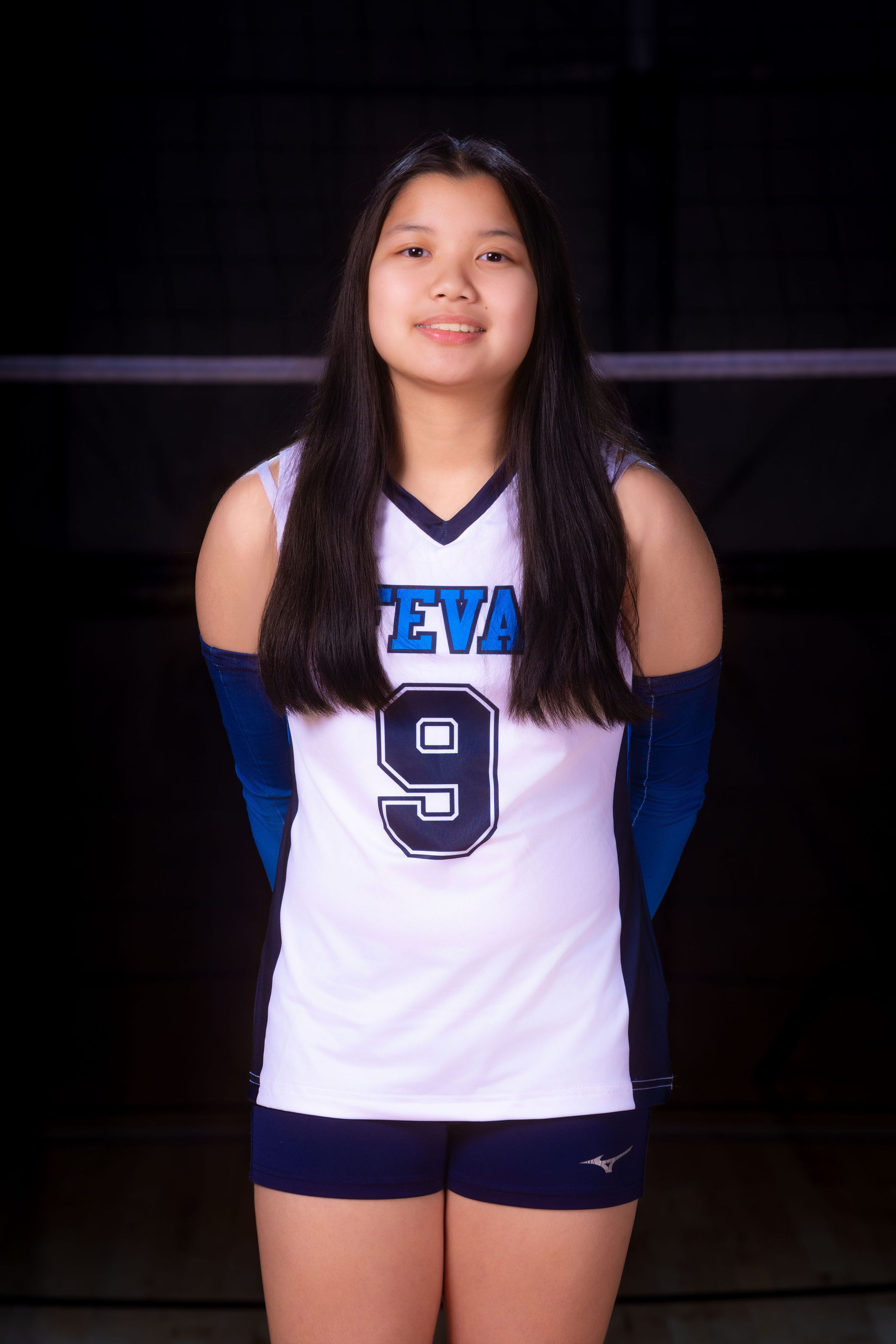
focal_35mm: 150
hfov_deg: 9.1
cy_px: 672
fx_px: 5600
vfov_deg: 13.7
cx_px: 448
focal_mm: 150
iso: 100
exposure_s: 1/200
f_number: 8
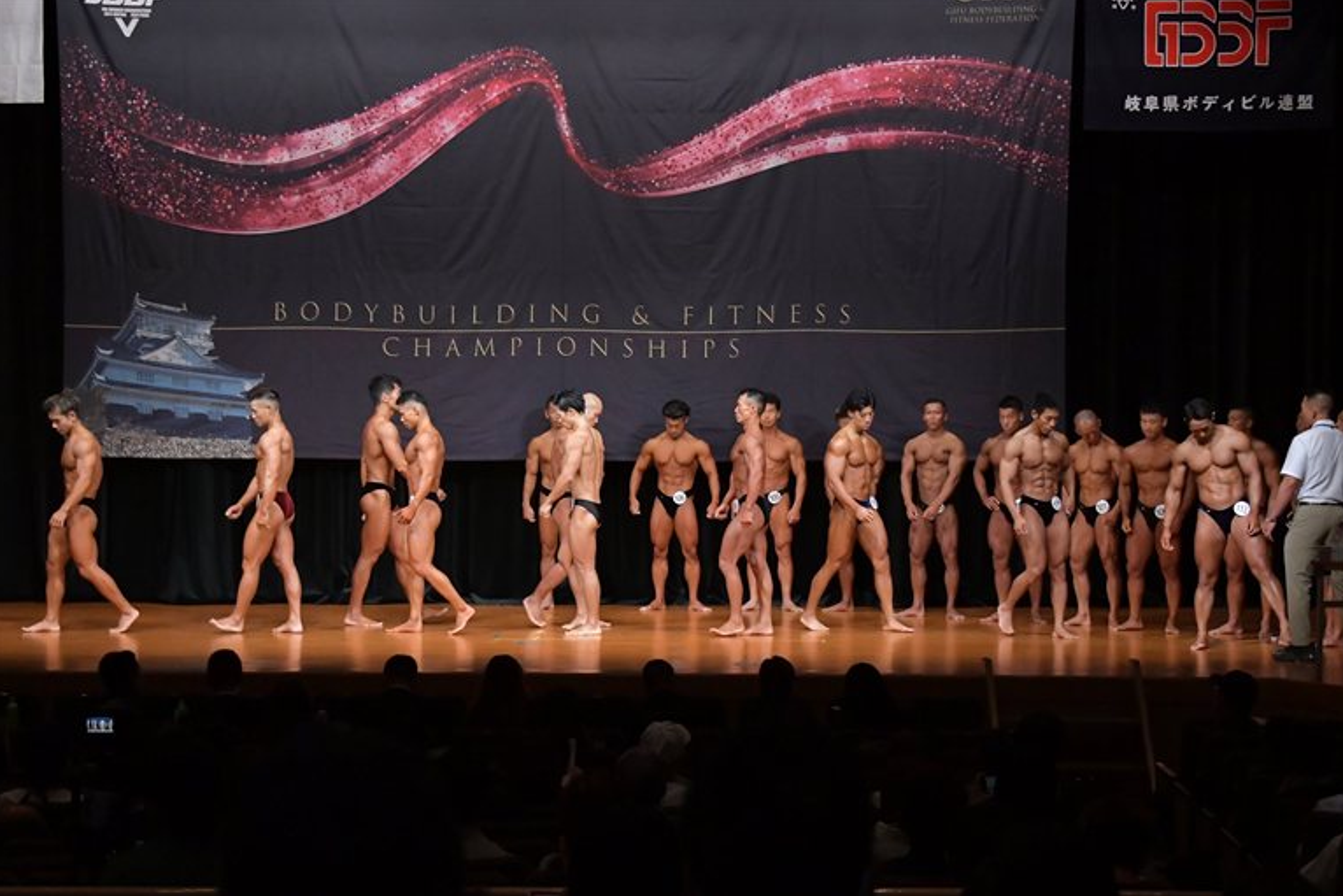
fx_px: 3283
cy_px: 447
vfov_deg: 15.5
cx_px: 669
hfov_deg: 23.1
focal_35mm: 88
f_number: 5.6
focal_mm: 58
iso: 5000
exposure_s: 1/400
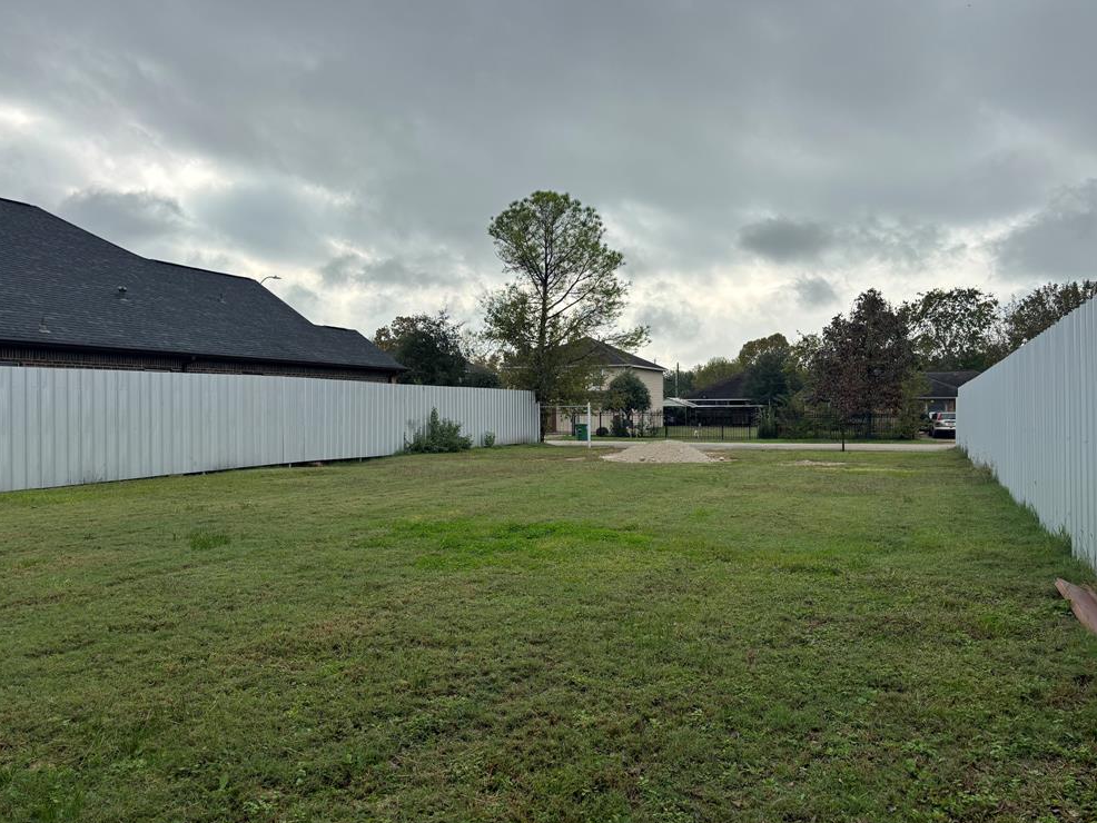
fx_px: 856
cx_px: 546
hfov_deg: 65.3
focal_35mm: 27
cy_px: 408
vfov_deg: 51.4
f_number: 1.6
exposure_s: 1/3311
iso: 50
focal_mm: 5.96
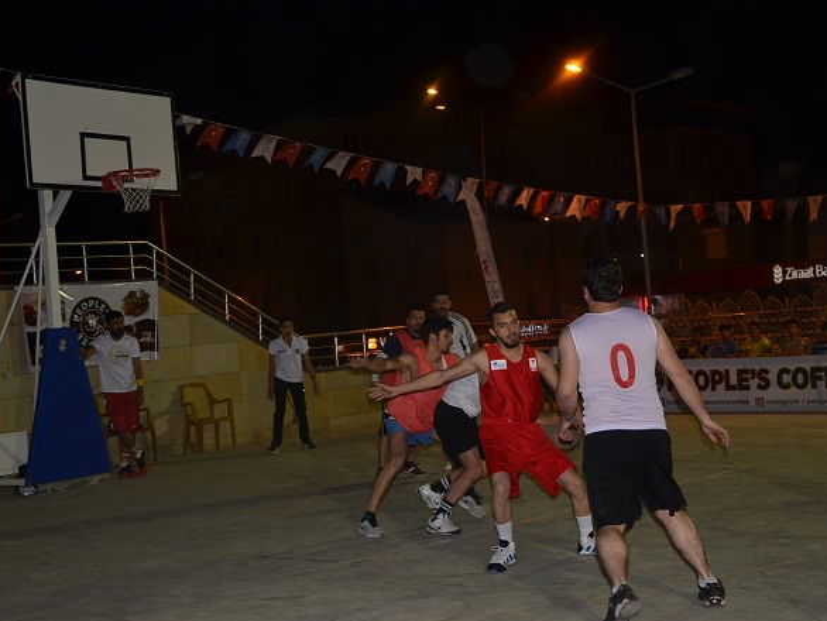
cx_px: 416
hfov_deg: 33.5
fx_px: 1375
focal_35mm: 58
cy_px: 311
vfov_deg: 25.4
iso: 320
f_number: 4.5
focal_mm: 35
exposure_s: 1/60
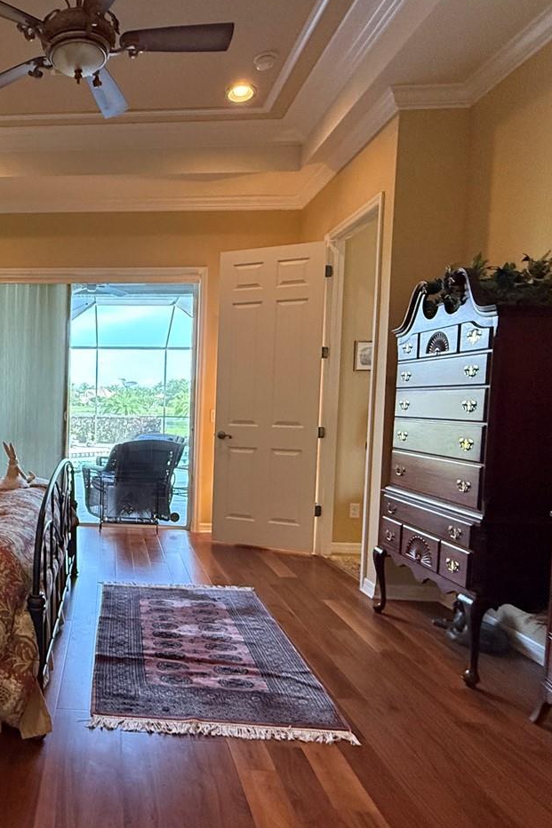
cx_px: 68
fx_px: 575
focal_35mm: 25
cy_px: 439
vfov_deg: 71.5
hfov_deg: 46.8
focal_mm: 2.22
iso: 640
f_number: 2.2
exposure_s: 1/120
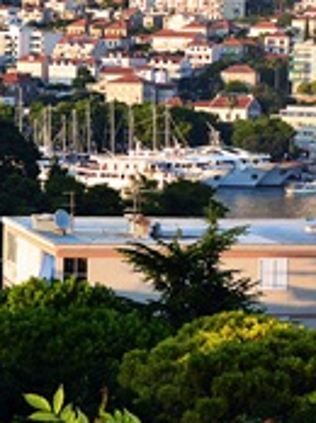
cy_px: 194
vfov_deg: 10.7
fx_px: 2267
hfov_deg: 8.0
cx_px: 284
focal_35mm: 186
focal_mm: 35
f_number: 7.1
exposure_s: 1/500
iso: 400
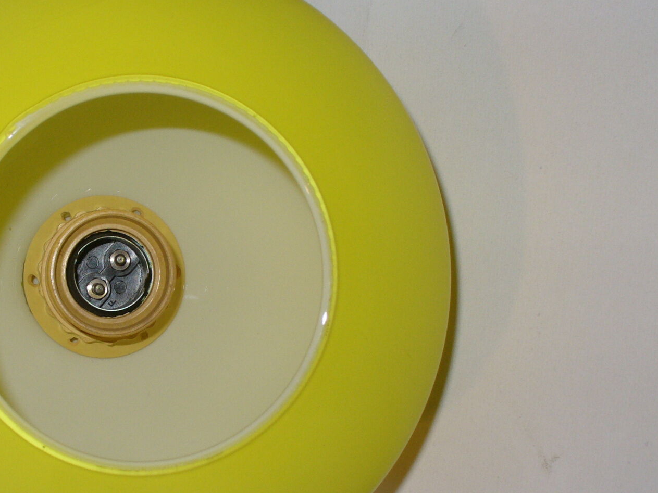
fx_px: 1140
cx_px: 163
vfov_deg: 24.4
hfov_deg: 31.6
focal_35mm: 60
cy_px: 269
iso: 100
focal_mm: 6.1
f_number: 2.8
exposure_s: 1/30
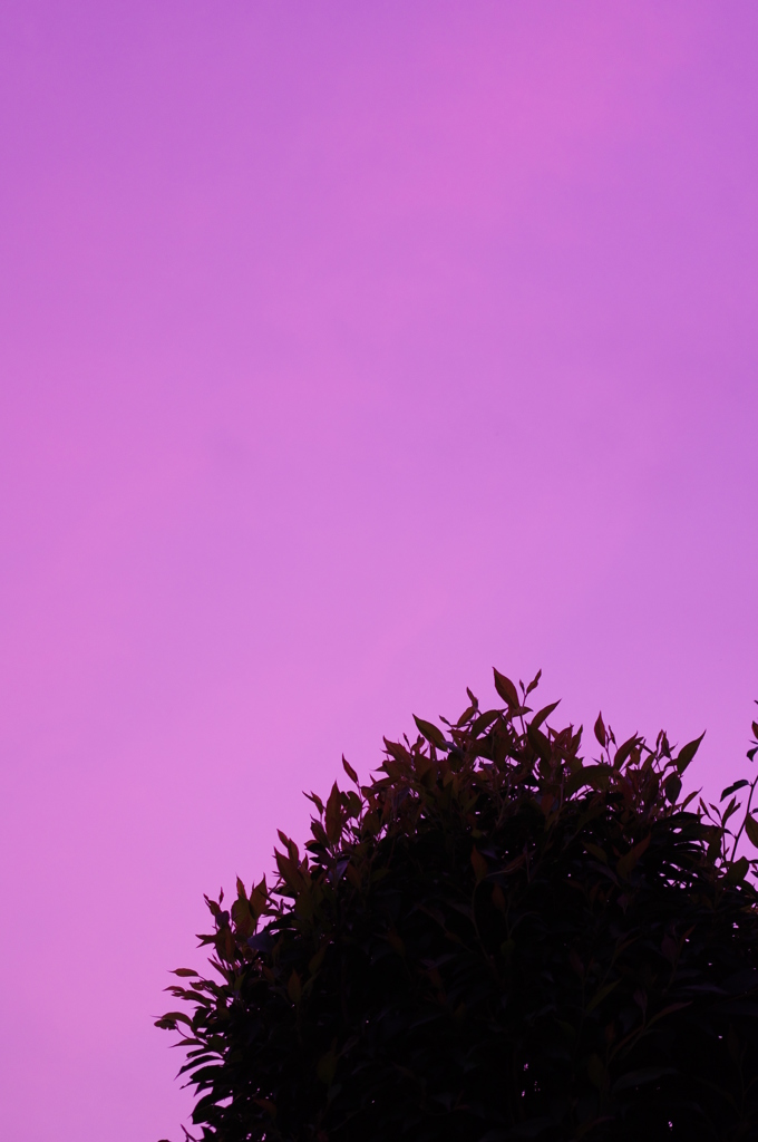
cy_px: 571
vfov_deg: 38.2
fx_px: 1647
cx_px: 379
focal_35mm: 52
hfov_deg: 25.9
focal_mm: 35
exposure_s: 1/45
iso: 400
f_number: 2.4
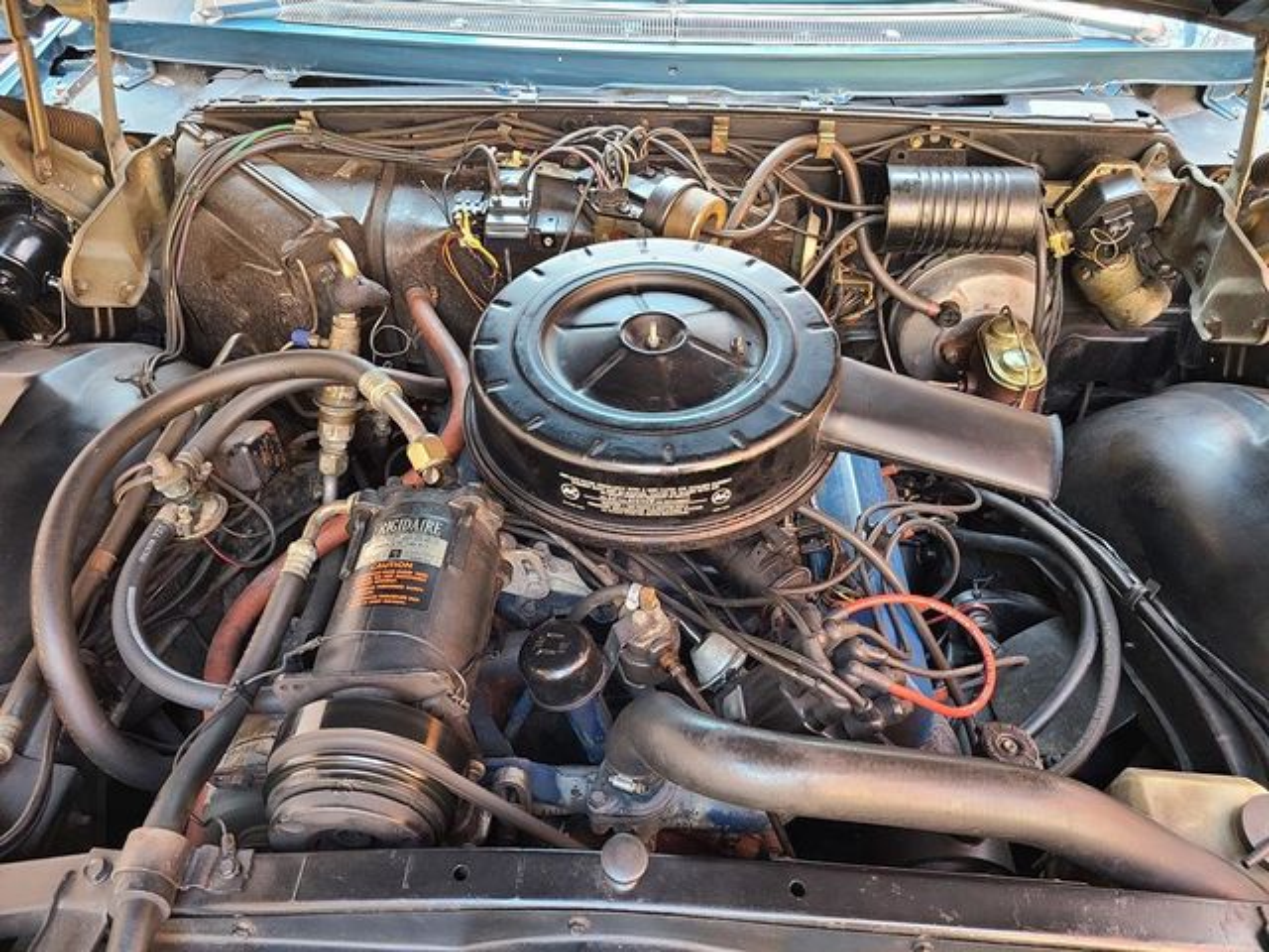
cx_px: 634
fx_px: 953
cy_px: 476
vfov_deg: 53.1
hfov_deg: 67.3
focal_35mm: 26
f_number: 1.8
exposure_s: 1/39
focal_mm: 5.4
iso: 200
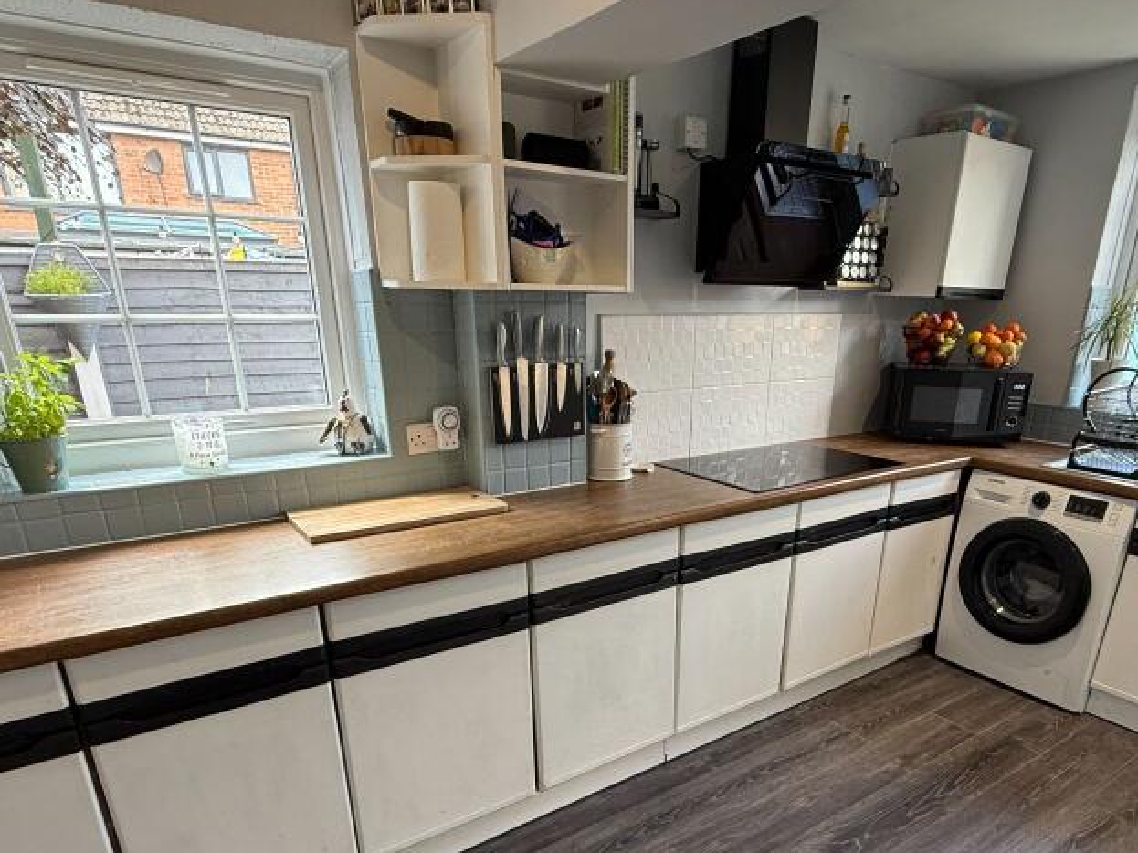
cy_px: 592
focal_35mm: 23
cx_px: 643
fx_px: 756
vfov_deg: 57.1
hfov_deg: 73.6
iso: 200
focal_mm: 2.22
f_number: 2.2
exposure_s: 1/99
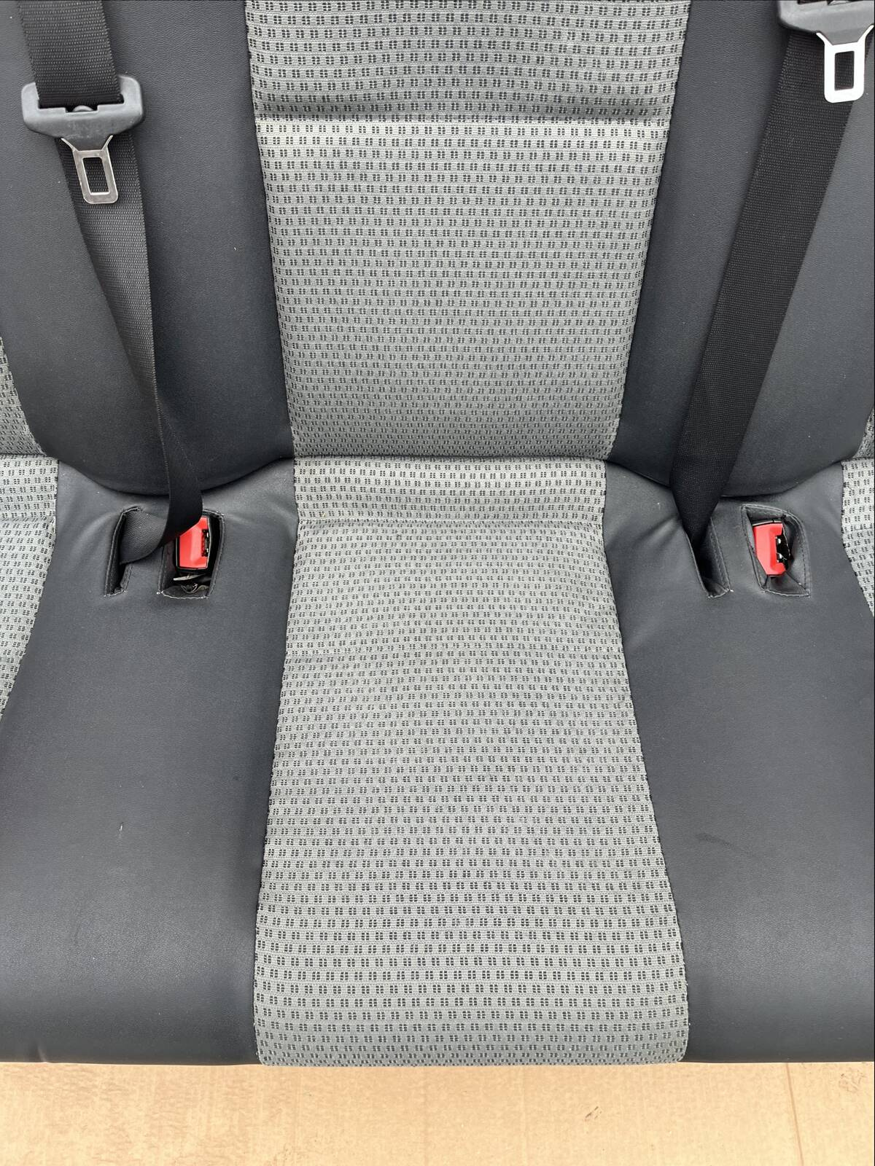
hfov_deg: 53.1
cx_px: 438
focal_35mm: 26
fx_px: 876
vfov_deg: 67.3
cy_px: 583
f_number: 1.6
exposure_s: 1/122
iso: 50
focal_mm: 5.1
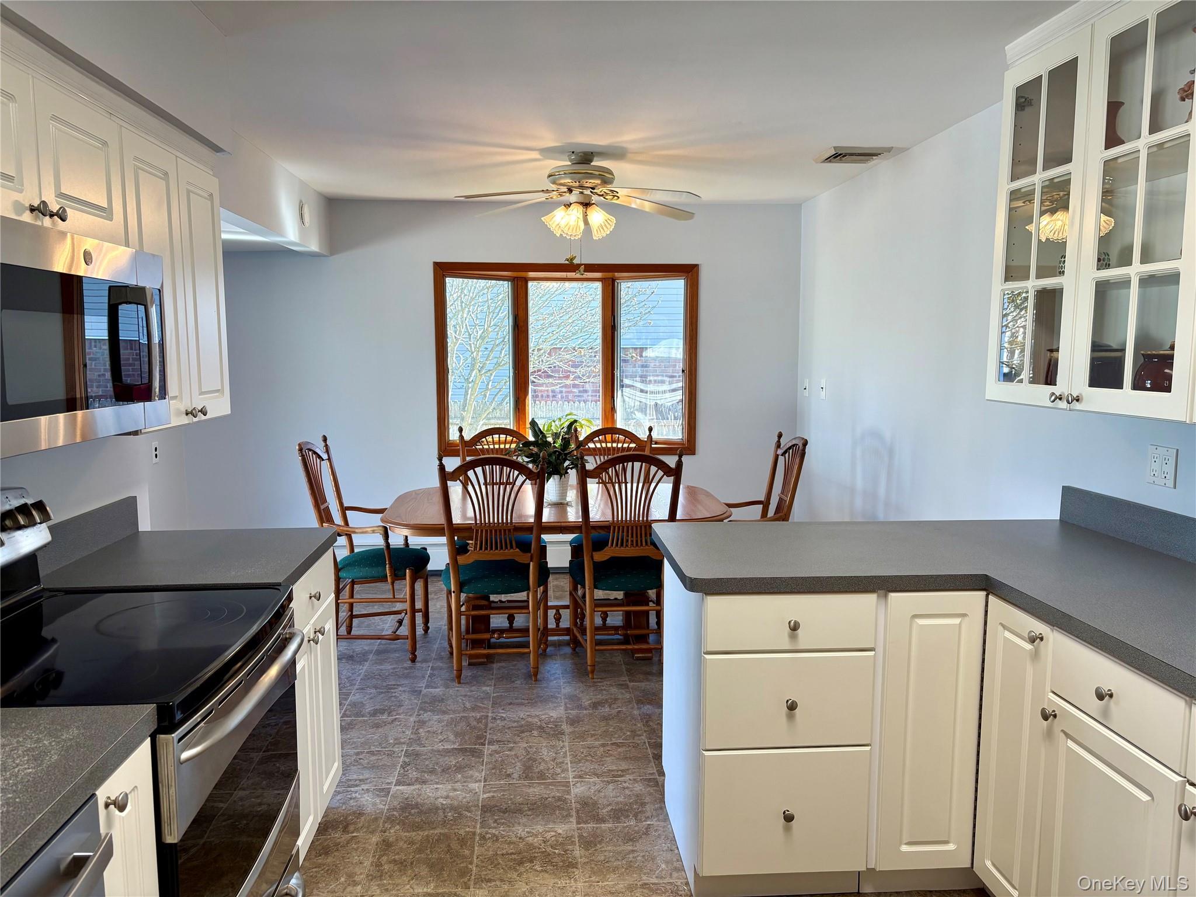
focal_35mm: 26
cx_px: 598
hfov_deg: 67.3
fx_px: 898
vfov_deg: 53.1
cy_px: 448
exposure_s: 1/120
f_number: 1.6
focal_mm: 5.96
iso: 64
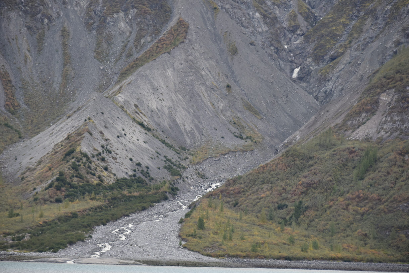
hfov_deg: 13.1
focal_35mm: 157
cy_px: 134
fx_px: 1784
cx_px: 204
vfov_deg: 8.7
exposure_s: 1/320
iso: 450
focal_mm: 150
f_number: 5.6
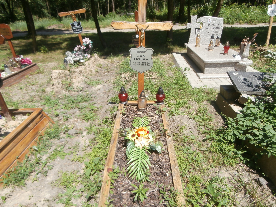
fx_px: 191
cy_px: 104
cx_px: 138
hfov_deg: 71.6
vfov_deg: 56.8
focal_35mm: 24
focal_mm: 4.2
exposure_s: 1/800
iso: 100
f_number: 3
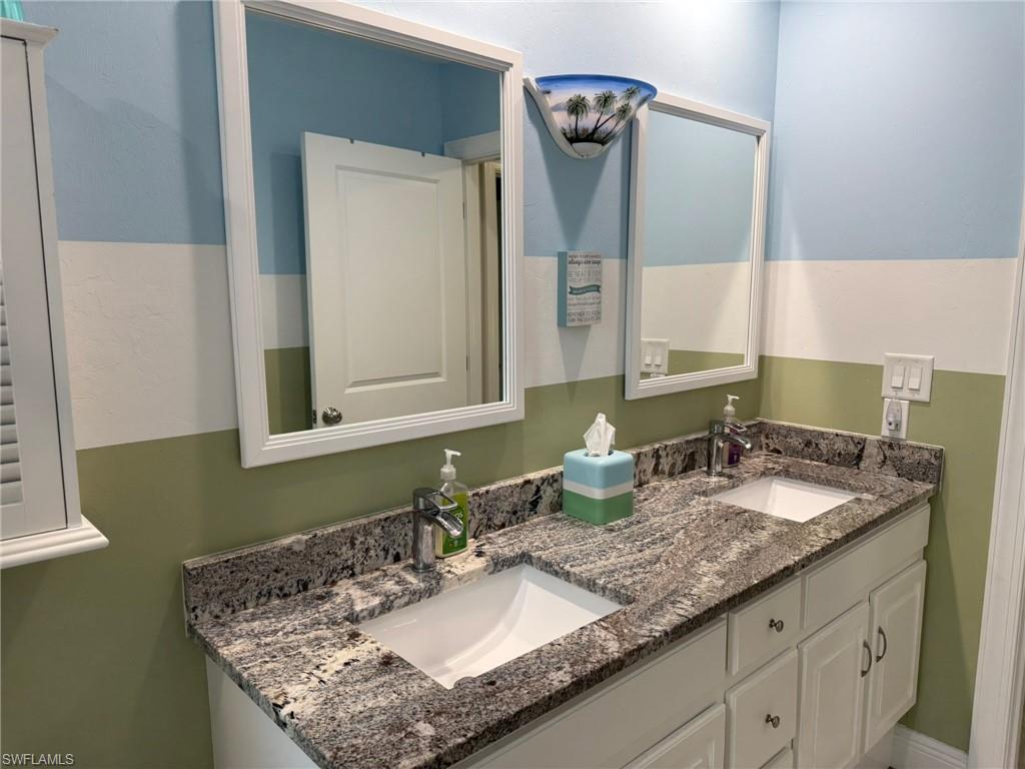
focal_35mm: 24
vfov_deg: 56.8
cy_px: 384
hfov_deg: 71.6
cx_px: 512
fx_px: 711
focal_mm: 6.76
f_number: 1.78
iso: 125
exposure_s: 1/120
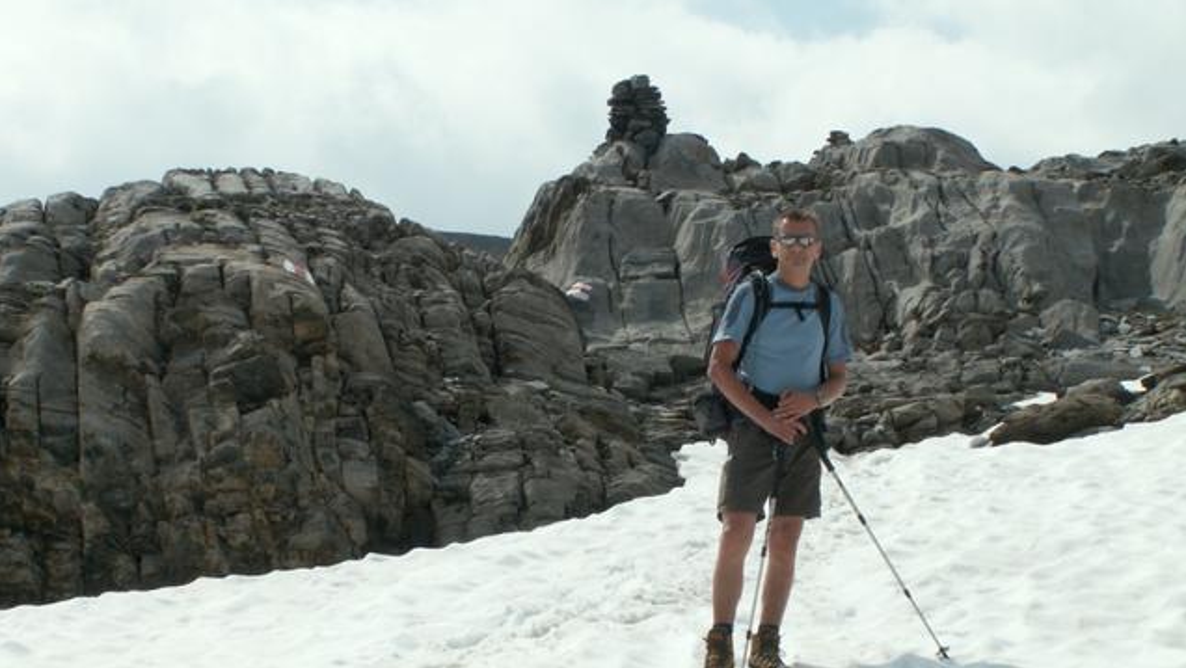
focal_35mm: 70
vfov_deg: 17.2
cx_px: 592
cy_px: 432
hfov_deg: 30.1
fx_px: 2202
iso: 50
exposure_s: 1/250
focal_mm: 10.74
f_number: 8
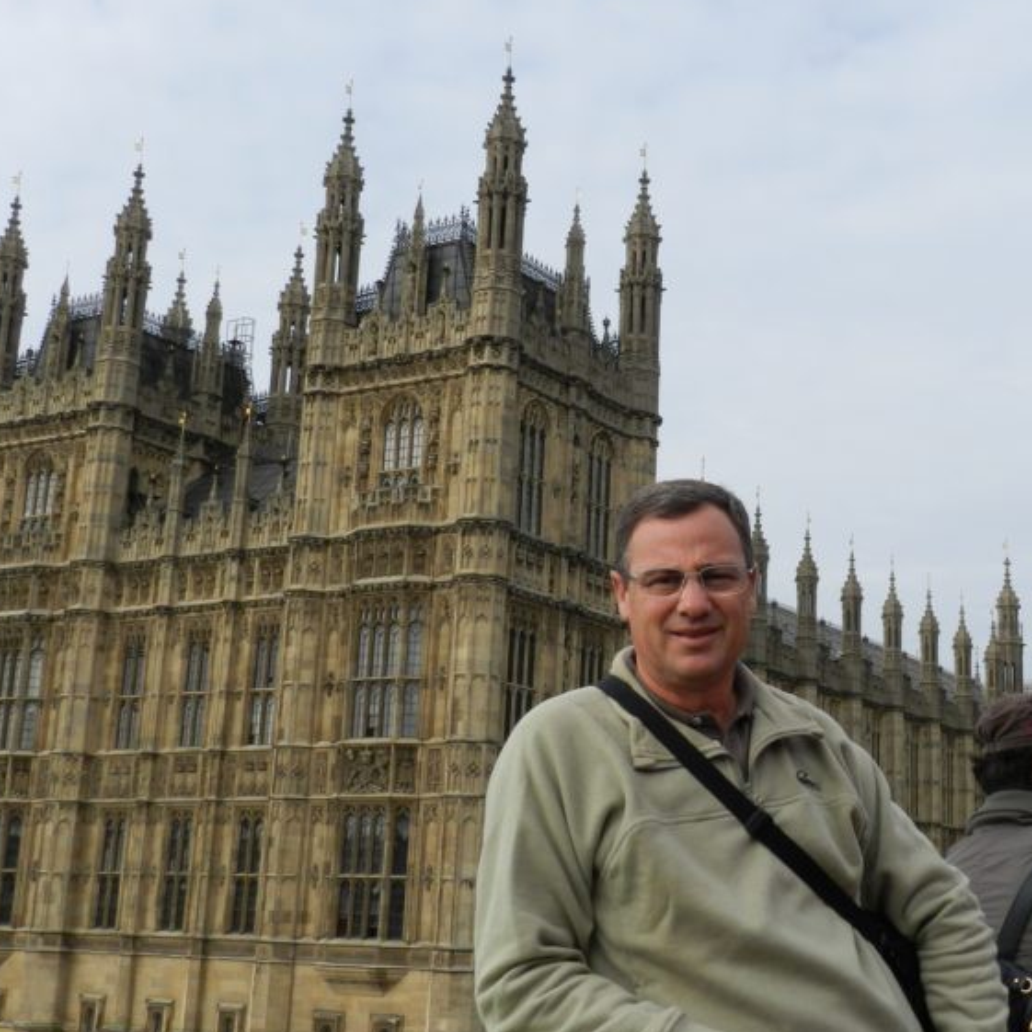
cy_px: 513
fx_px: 1552
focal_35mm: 46
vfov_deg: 36.8
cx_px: 679
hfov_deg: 36.5
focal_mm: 6.7
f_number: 4.5
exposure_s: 1/1000
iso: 160
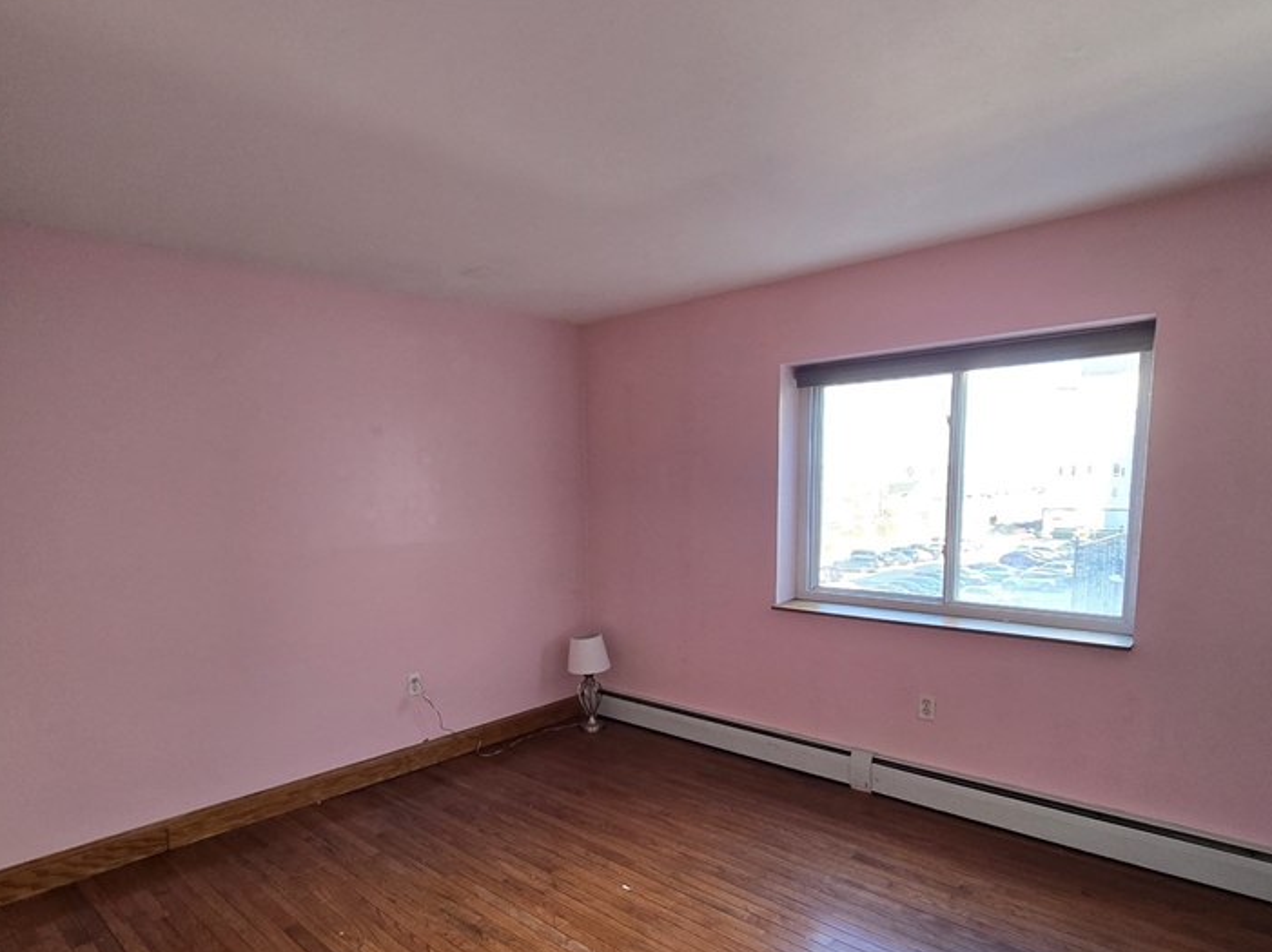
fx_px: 698
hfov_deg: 84.5
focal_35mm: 19
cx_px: 588
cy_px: 568
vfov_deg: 68.0
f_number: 2.2
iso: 100
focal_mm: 2.2
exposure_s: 1/60
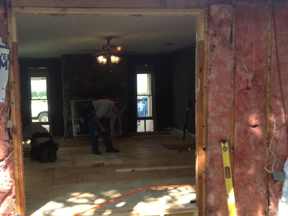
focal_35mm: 45
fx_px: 374
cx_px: 111
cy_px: 130
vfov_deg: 32.1
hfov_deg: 41.8
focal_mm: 4.28
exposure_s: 1/214
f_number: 2.4
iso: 50
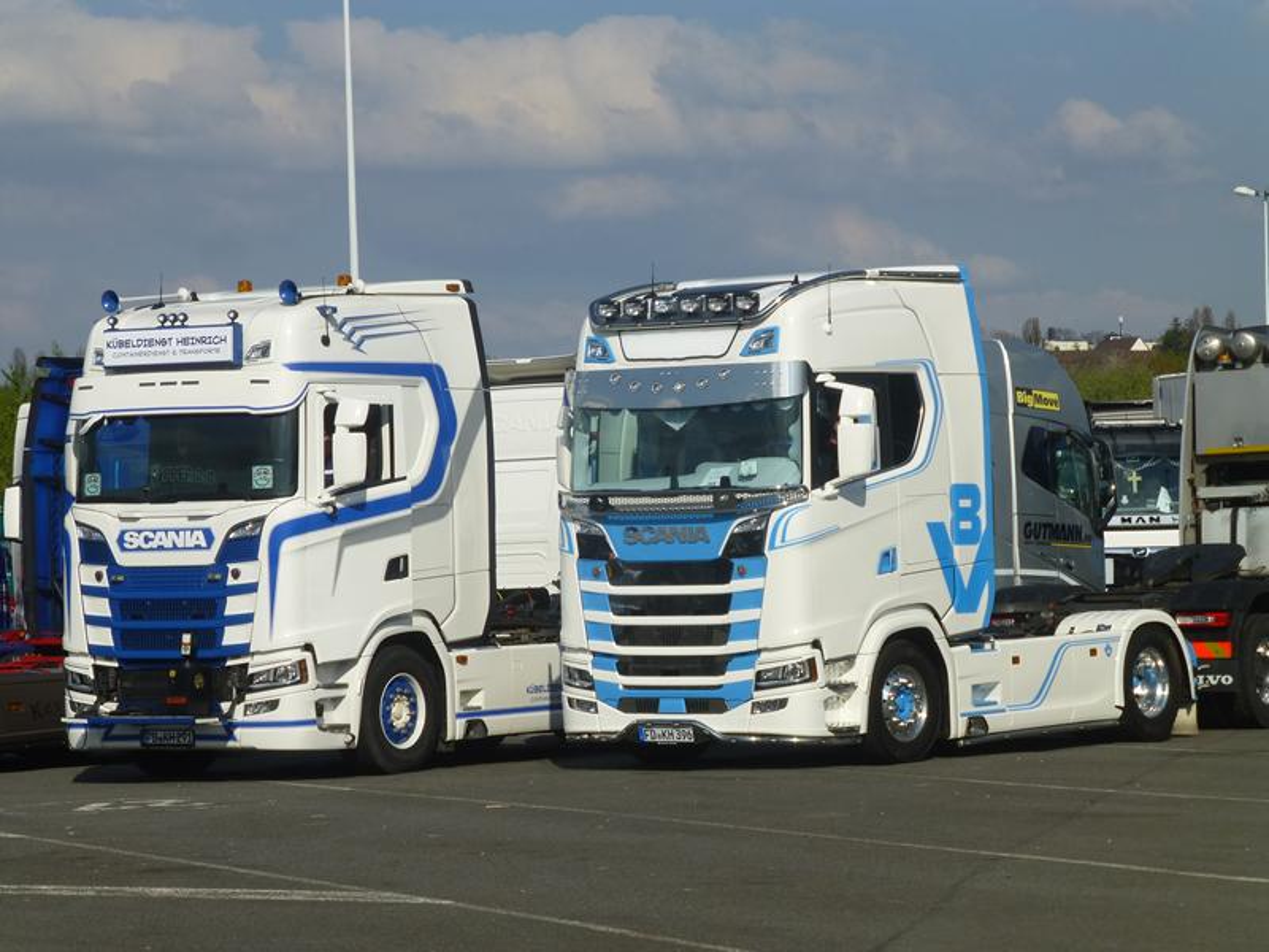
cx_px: 634
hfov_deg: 15.3
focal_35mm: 129
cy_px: 476
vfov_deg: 11.5
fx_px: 4729
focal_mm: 23.1
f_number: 5.4
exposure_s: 1/1300
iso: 100
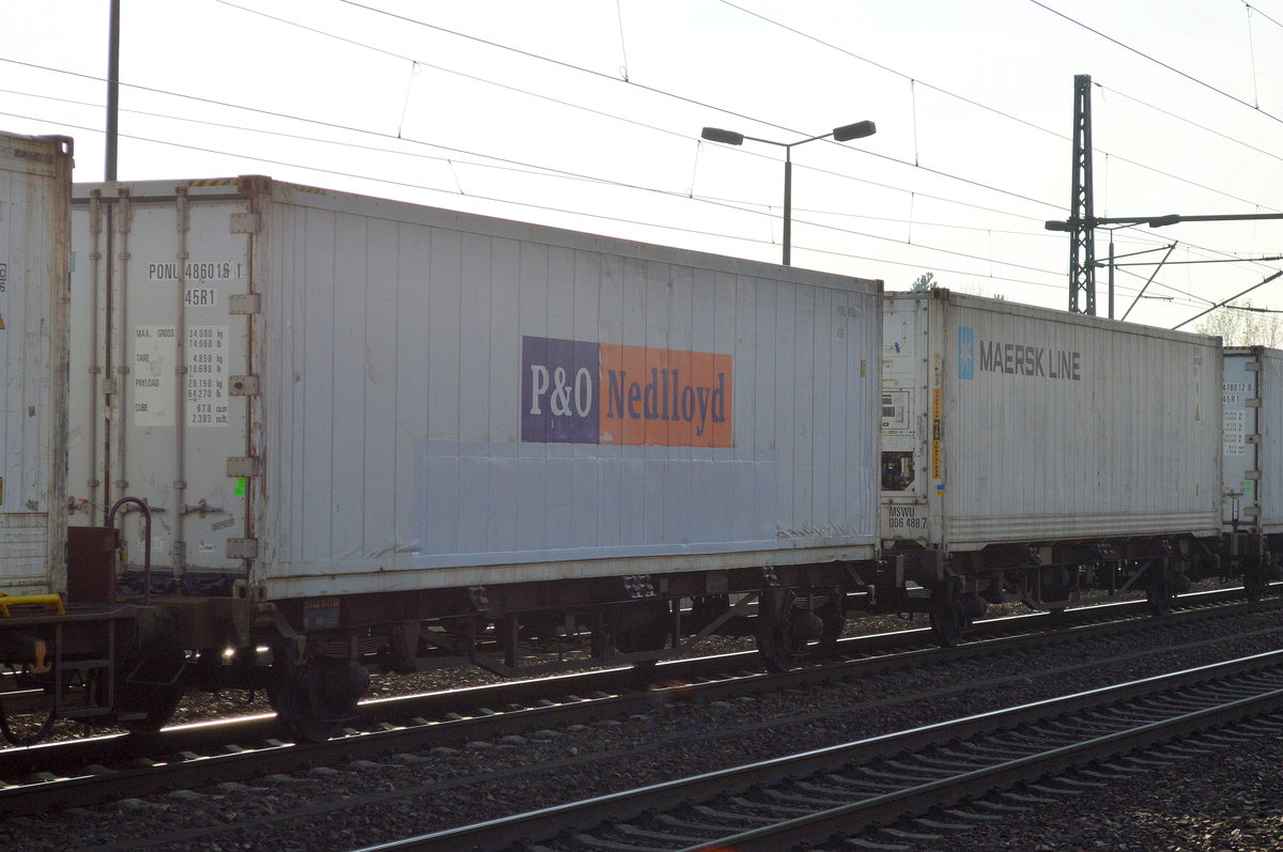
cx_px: 642
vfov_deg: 16.5
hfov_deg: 24.6
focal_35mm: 82
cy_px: 426
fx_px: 2937
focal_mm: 55
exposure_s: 1/2000
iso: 360
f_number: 7.1
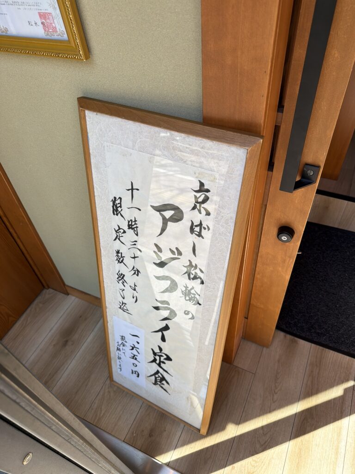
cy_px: 237
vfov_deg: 71.6
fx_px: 328
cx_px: 178
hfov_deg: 56.8
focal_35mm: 24
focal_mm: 6.76
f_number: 1.78
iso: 80
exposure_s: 1/617
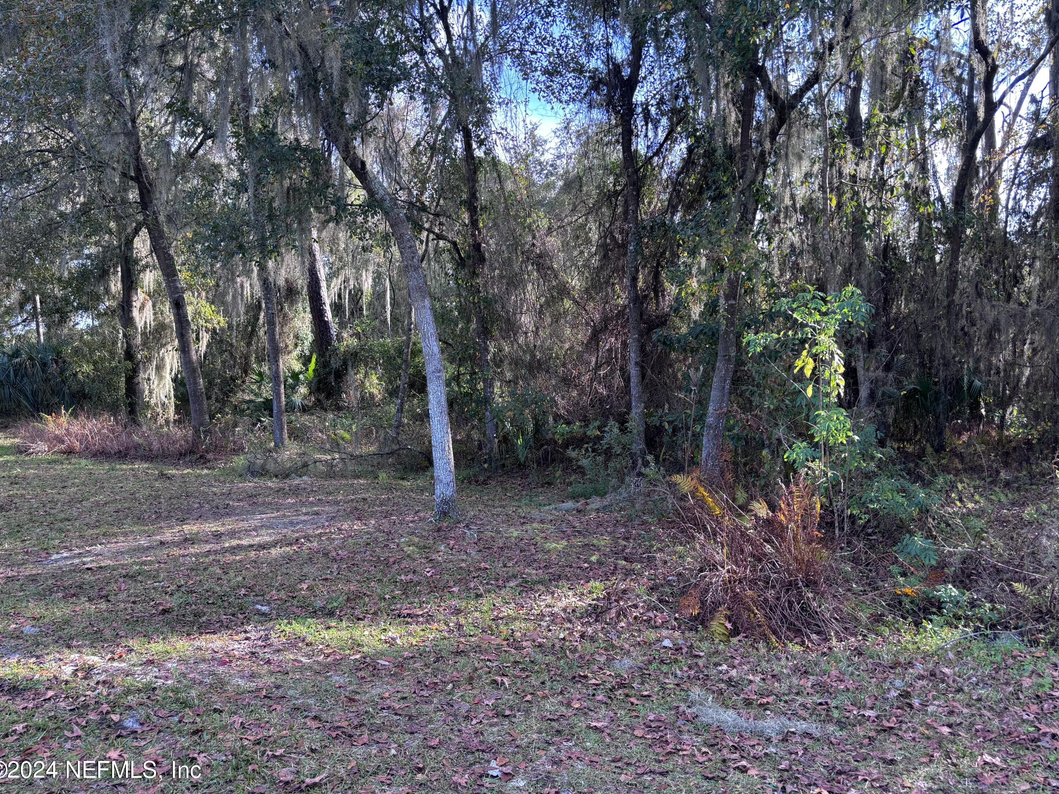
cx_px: 538
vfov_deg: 51.4
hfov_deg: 65.3
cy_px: 395
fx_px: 826
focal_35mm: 27
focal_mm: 5.96
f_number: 1.6
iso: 50
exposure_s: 1/297
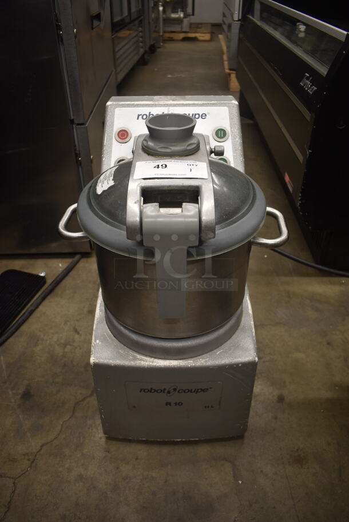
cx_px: 174
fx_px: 392
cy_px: 261
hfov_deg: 48.0
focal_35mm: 27
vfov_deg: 67.3
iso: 250
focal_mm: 18
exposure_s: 1/30
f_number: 3.5
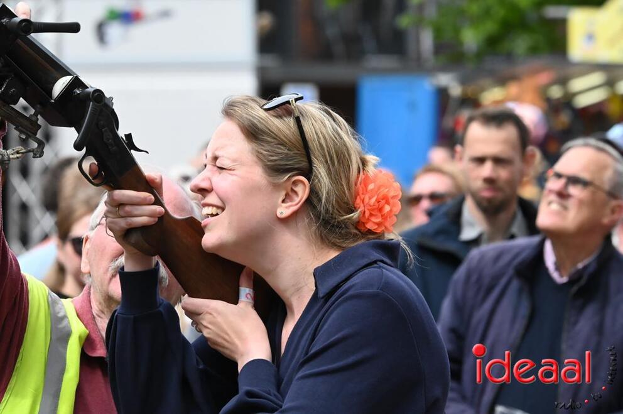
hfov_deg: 8.6
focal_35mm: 240
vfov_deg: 5.7
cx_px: 312
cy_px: 207
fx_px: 4149
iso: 10000
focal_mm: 240
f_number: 11
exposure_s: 1/8000
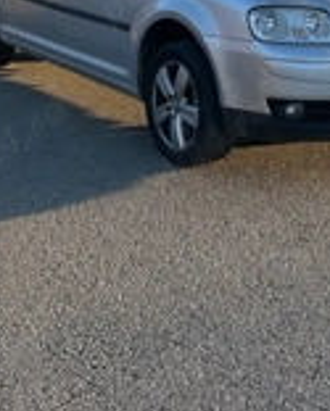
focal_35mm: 65
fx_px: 793
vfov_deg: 27.3
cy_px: -11
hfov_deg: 23.3
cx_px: 238
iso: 50
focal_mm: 5.7
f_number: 1.5
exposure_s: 1/1869
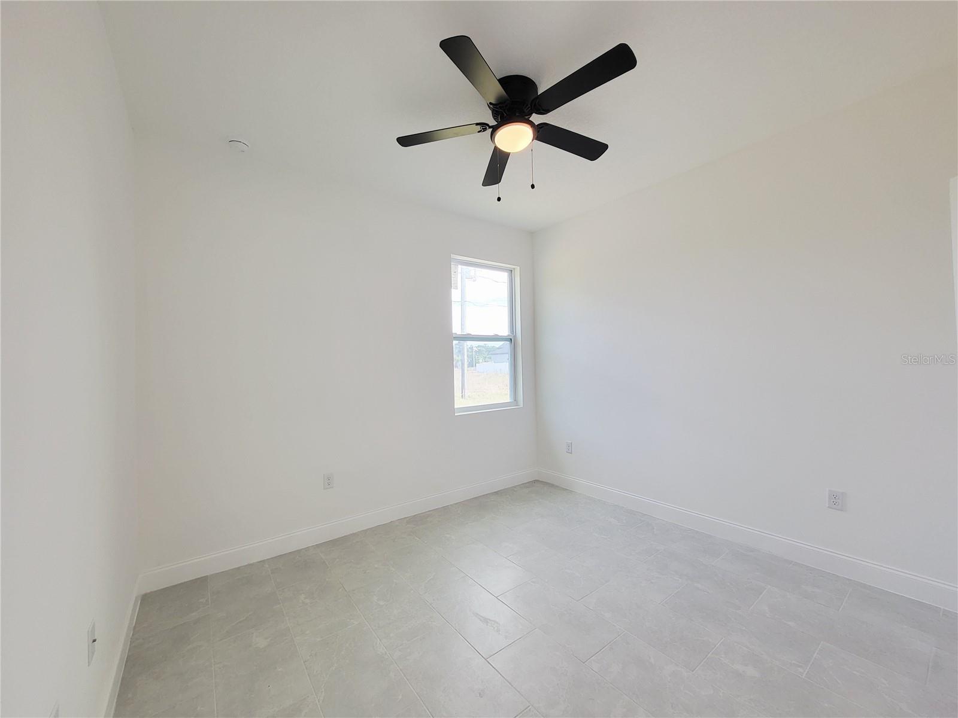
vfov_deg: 89.9
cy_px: 359
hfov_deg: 106.2
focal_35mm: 13
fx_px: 360
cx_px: 479
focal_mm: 1.74
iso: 64
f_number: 2.2
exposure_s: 1/60
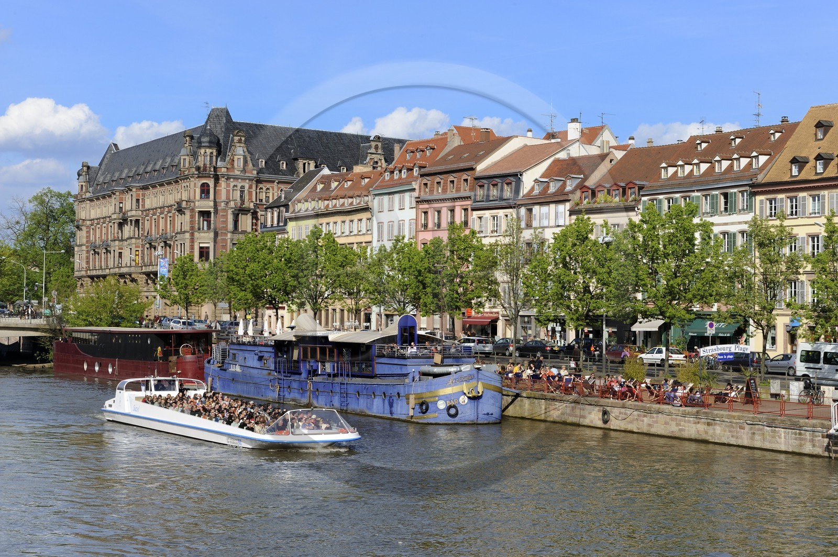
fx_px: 1628
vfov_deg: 19.4
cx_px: 419
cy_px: 278
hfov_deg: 28.9
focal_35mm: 70
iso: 200
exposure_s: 1/160
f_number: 14
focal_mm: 70
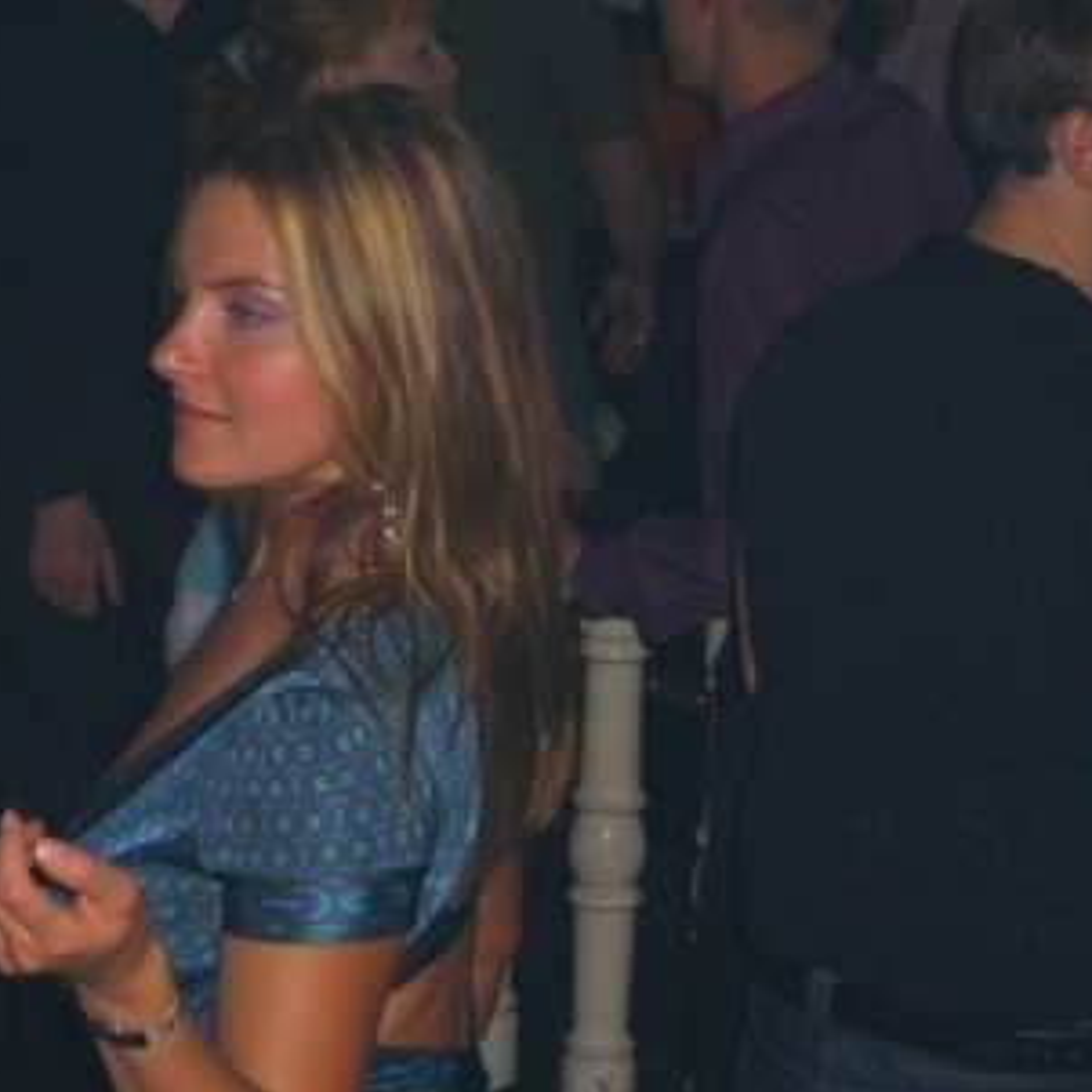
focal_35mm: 120
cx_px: 189
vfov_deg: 14.5
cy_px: 639
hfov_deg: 14.4
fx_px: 4283
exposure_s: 1/60
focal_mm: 14.2
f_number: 4
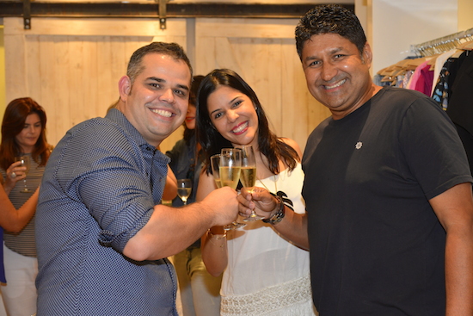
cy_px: 158
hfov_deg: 34.5
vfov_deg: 23.4
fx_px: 762
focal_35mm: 58
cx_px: 236
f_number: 5.6
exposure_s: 1/60
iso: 1600
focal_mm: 58
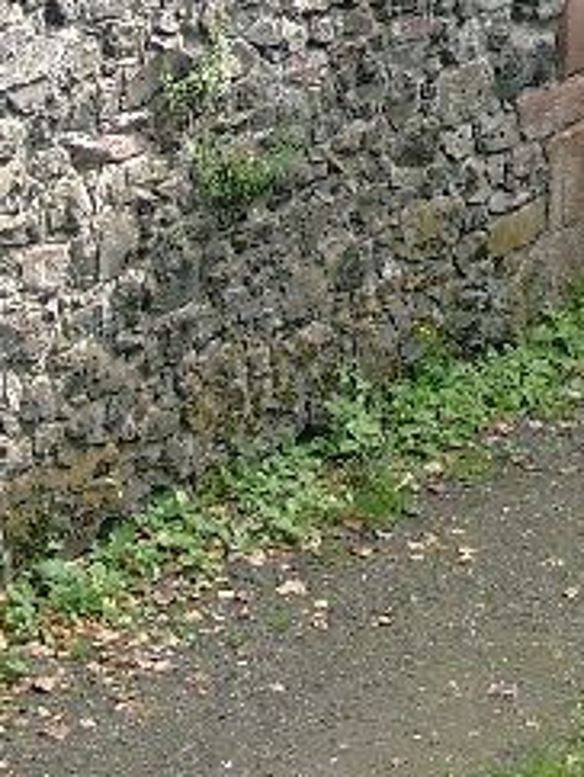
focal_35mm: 241
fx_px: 5412
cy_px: -318
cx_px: 584
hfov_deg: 6.2
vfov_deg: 8.1
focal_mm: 15.12
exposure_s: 1/108
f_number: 2.8
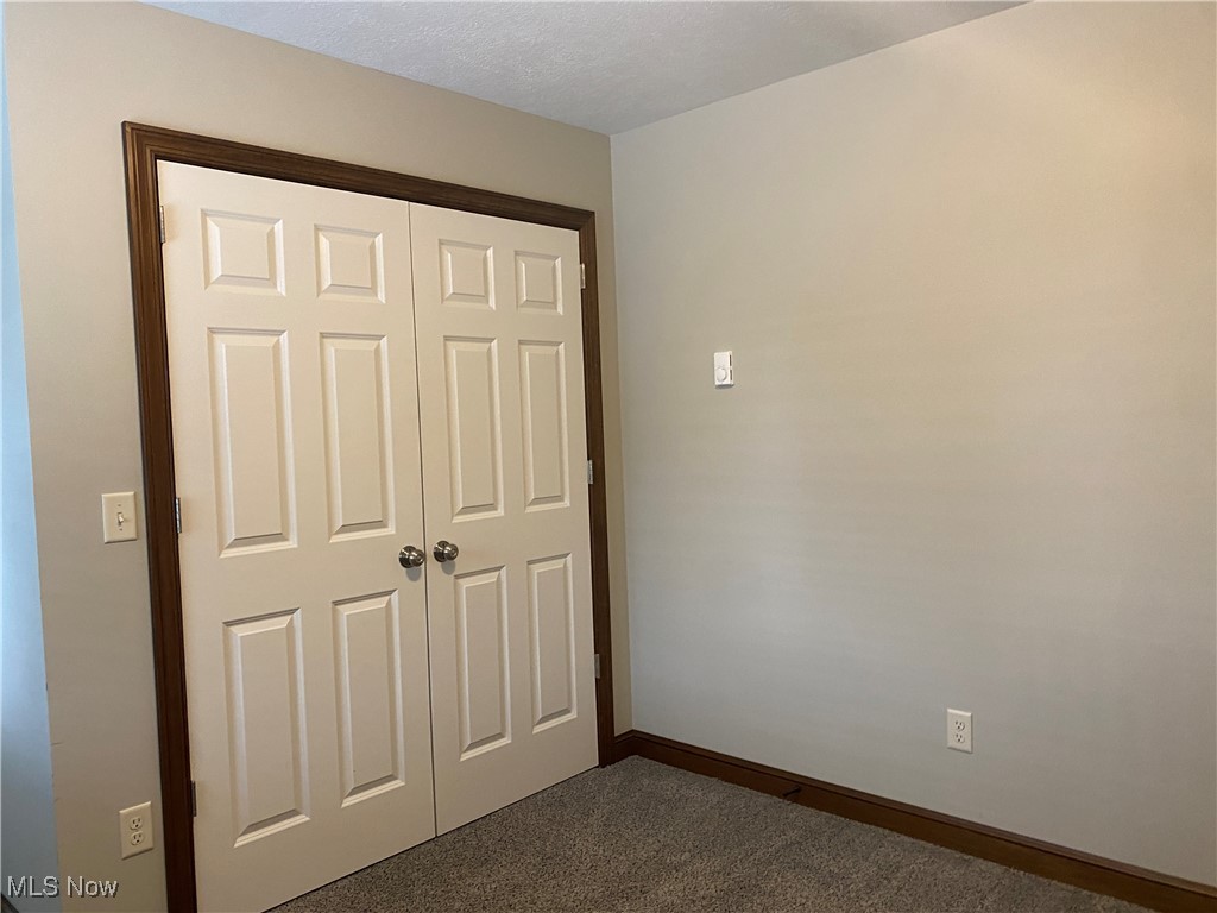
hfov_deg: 67.3
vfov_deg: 53.1
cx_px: 608
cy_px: 456
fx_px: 914
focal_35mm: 26
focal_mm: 4.25
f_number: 1.8
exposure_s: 1/60
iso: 160
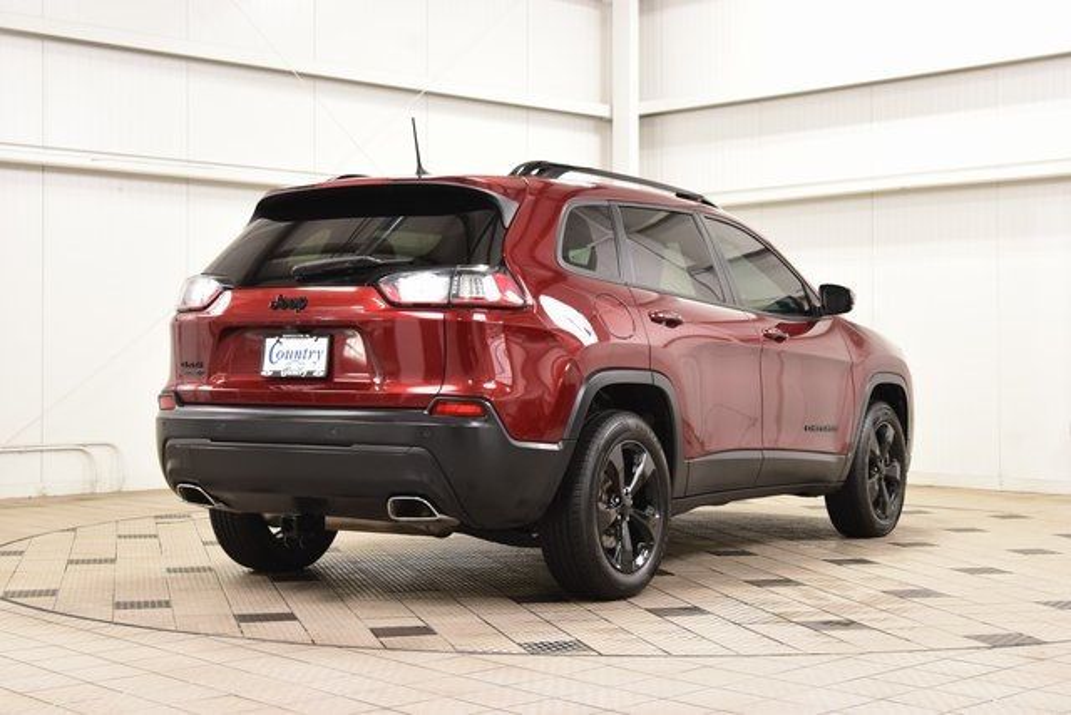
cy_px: 358
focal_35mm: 57
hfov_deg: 35.0
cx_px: 536
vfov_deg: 23.8
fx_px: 1696
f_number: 7.1
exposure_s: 1/30
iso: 1250
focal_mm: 38
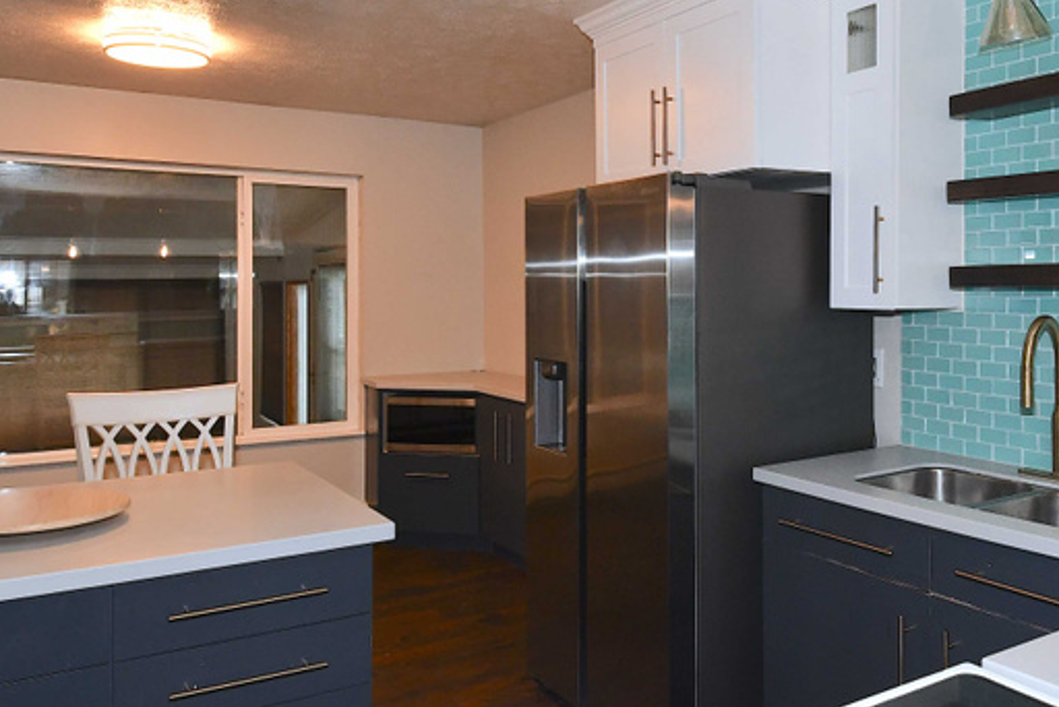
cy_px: 286
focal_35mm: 30
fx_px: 883
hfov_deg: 60.9
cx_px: 678
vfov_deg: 43.5
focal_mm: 10
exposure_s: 1/60
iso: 1000
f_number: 7.1
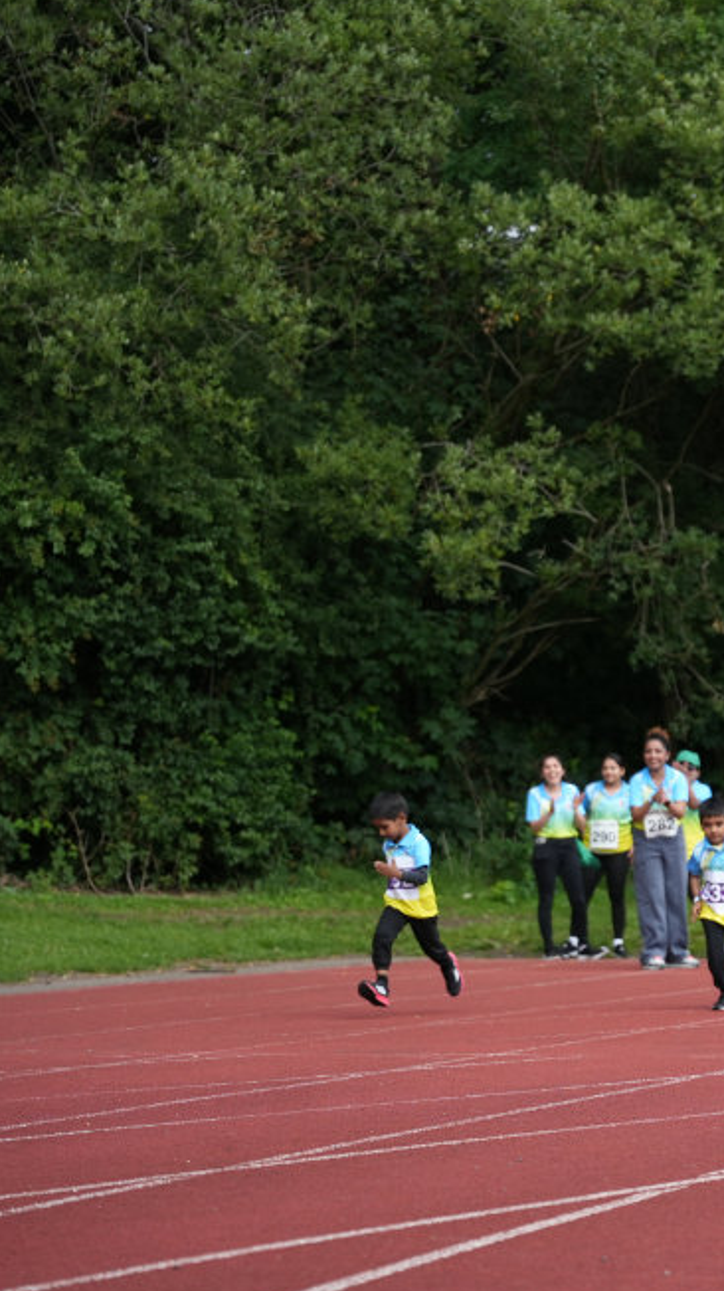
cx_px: 900
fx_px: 3931
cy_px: 662
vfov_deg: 18.6
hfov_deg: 10.3
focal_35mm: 115
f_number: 2.8
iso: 400
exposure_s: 1/3200
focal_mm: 70
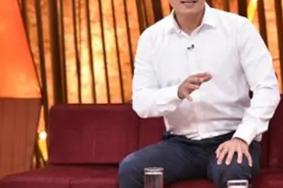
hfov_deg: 7.7
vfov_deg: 5.2
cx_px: 283
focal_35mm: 265
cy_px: 42
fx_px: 2082
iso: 1600
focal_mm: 120
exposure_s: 1/160
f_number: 4.5
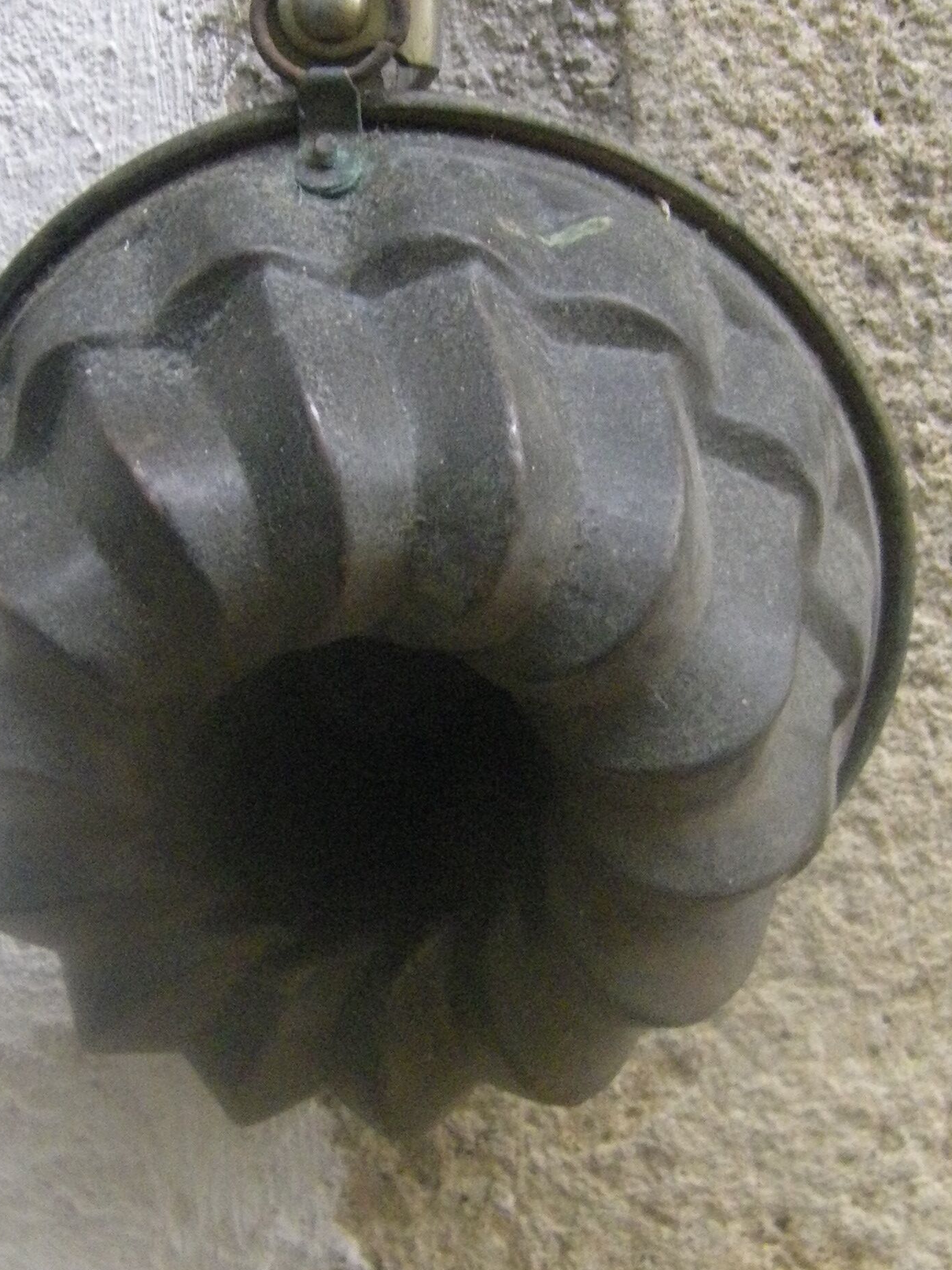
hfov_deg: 21.9
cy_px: 779
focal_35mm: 67
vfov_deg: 28.9
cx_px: 405
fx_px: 2457
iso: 640
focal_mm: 6.3
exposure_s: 1/50
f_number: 3.5
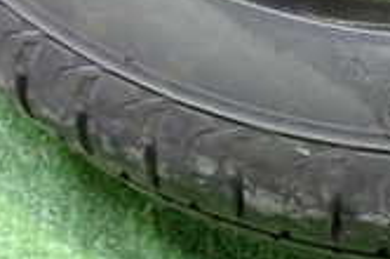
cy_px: -87
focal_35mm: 113
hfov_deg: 17.3
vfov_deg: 11.7
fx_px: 1222
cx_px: 472
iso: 800
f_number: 2.3
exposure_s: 1/15
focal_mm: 5.4
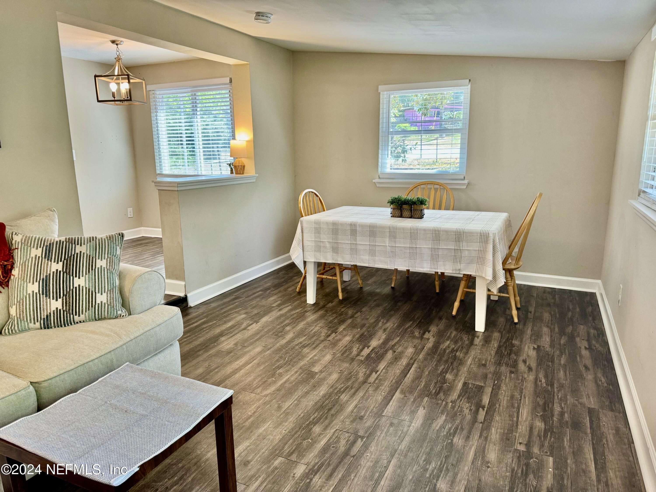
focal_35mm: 24
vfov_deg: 56.8
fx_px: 455
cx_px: 328
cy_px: 246
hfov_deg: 71.6
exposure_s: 1/120
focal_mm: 6.76
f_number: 1.78
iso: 160
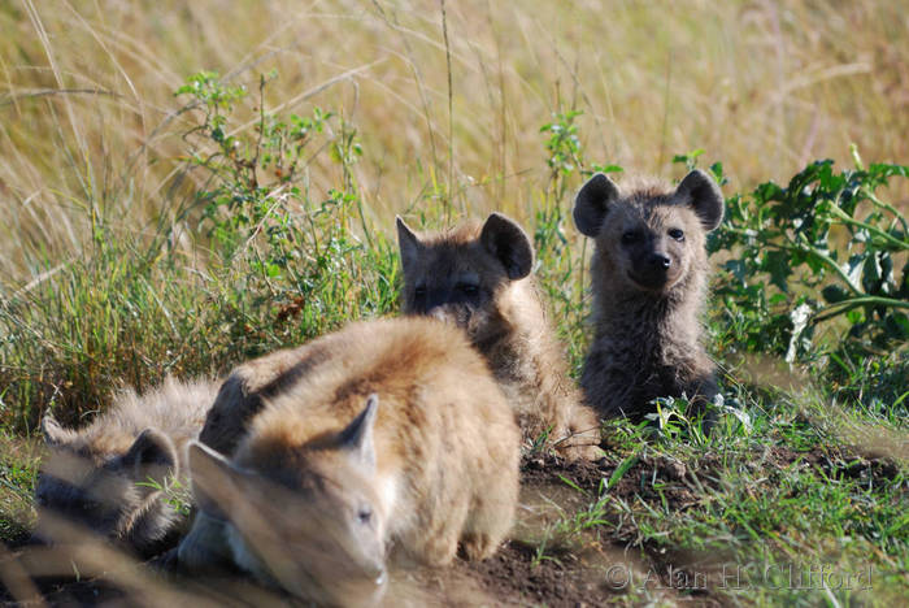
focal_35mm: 600
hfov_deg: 3.4
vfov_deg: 2.3
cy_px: 304
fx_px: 15162
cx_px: 454
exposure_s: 1/400
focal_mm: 400
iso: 200
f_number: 5.6
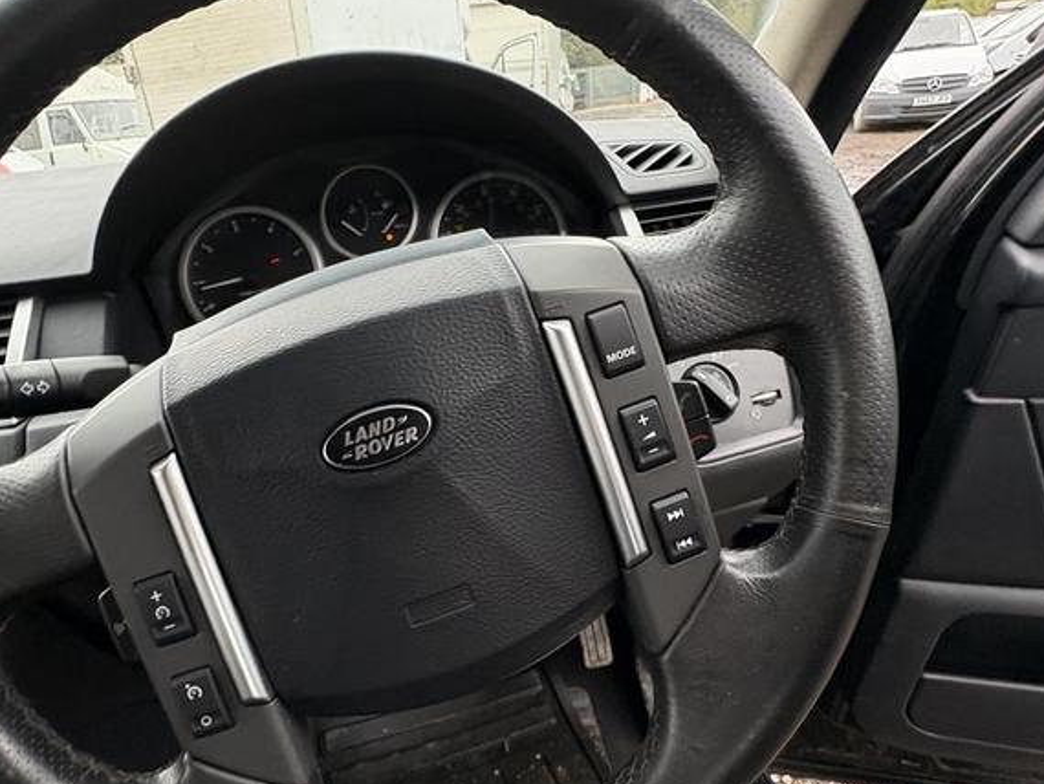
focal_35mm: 22
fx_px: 664
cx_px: 454
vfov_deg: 61.0
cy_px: 429
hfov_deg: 76.0
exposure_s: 1/99
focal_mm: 2.22
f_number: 2.2
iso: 160
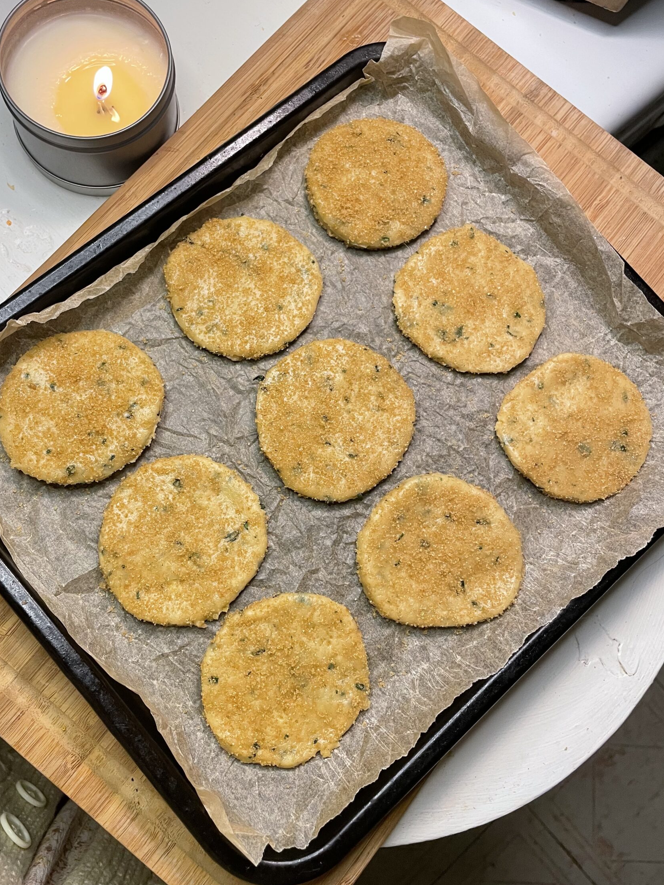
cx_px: 285
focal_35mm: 30
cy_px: 418
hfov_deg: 46.7
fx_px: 767
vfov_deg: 59.9
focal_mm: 4.2
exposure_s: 1/64
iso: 125
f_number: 1.6
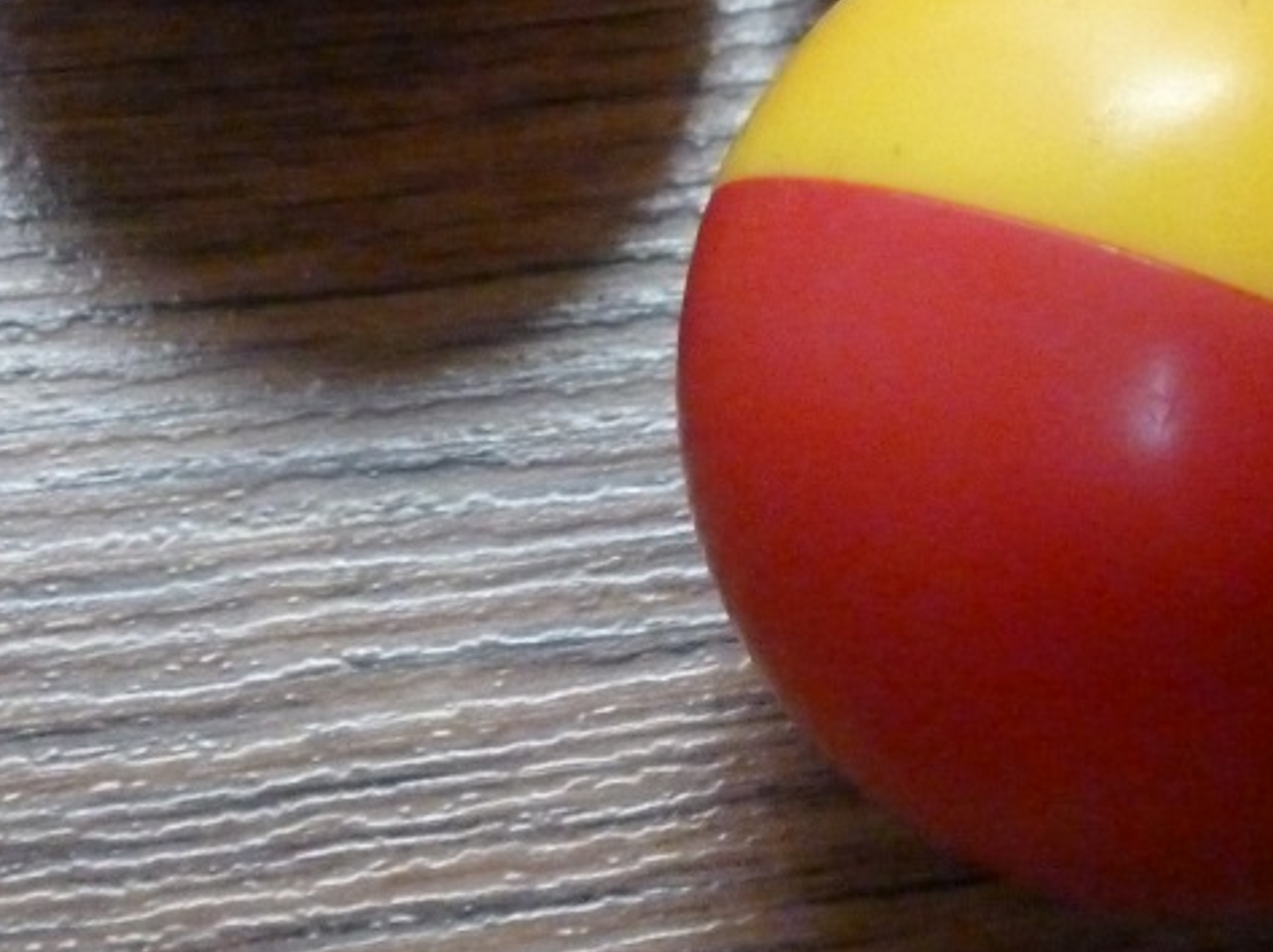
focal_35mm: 130
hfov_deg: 15.2
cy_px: -11
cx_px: 740
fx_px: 4777
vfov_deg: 11.3
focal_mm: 8.6
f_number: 4
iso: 800
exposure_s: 1/30
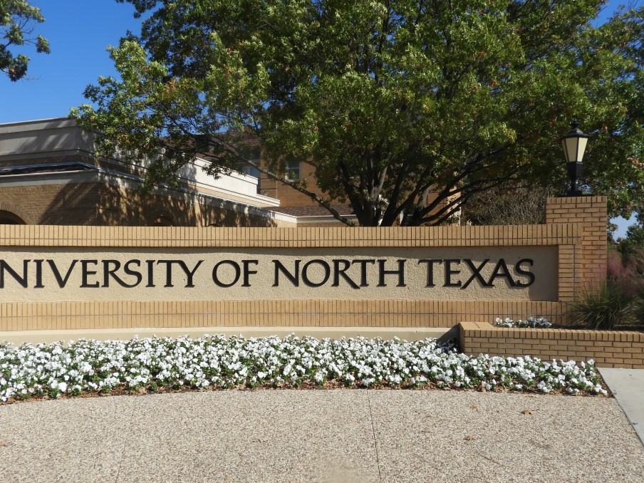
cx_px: 285
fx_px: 633
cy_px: 269
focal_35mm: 34
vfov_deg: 41.7
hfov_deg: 53.8
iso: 100
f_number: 3.5
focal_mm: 5.4
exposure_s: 1/1600
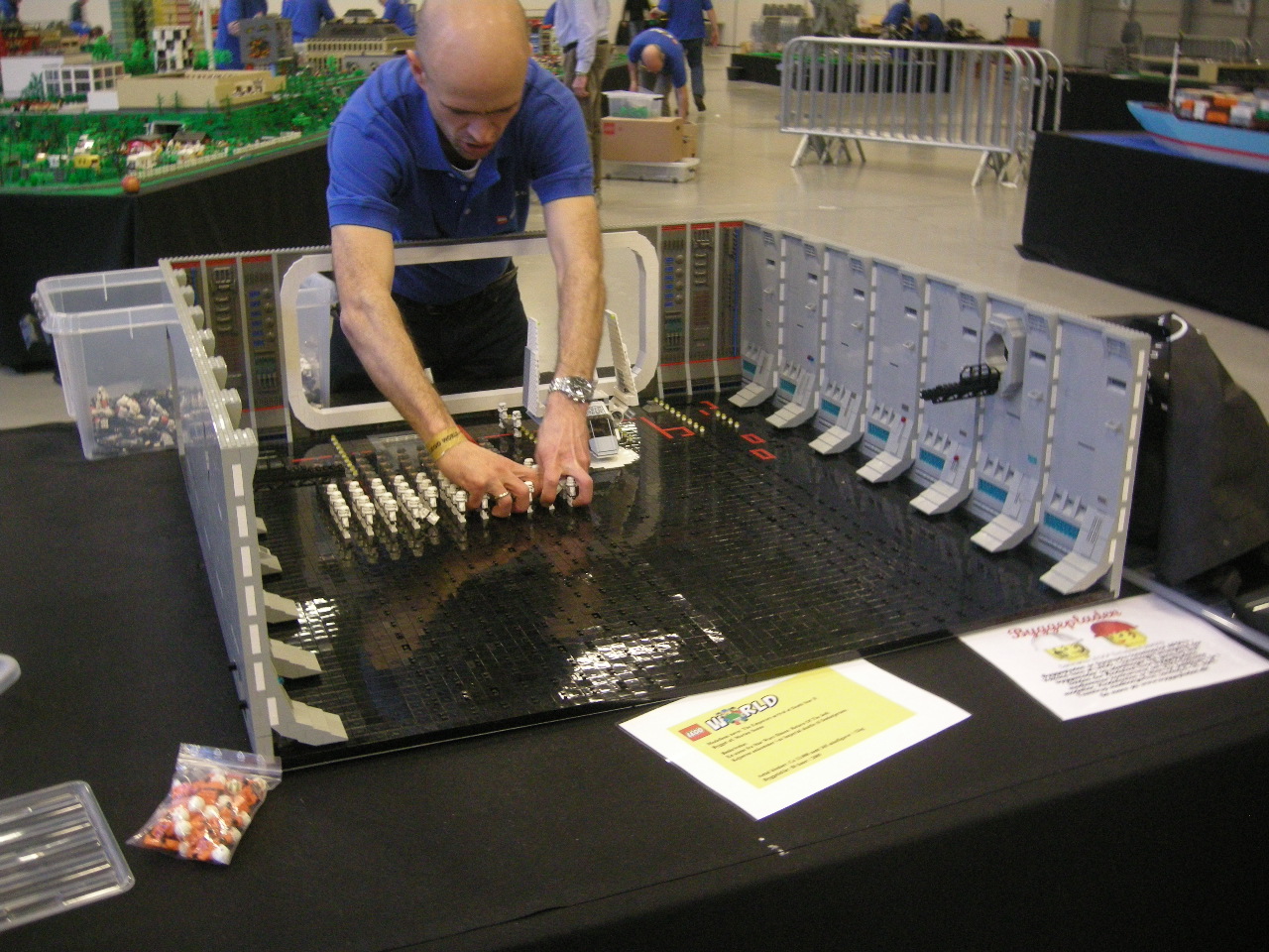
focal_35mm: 36
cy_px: 476
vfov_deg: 39.7
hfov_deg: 51.4
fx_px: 1320
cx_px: 634
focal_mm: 7.5
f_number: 2.7
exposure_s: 1/16.7
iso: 400
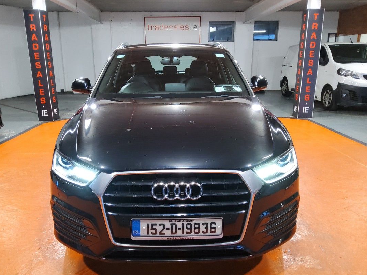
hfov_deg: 61.6
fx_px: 307
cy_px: 149
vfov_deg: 48.2
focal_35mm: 29
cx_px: 174
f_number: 2
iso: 400
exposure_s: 1/50
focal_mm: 3.08
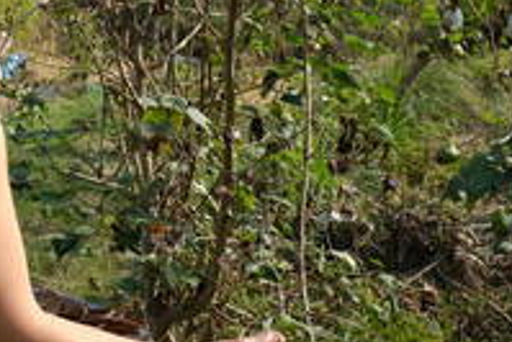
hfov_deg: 34.4
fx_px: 811
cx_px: 136
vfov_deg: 23.5
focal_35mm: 57
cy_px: 67
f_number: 9
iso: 2500
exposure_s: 1/1700
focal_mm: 18
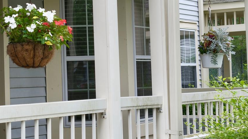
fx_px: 684
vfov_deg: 11.6
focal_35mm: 104
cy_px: 58
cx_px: -17
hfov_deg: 19.8
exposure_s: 1/60
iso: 160
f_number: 5
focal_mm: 27
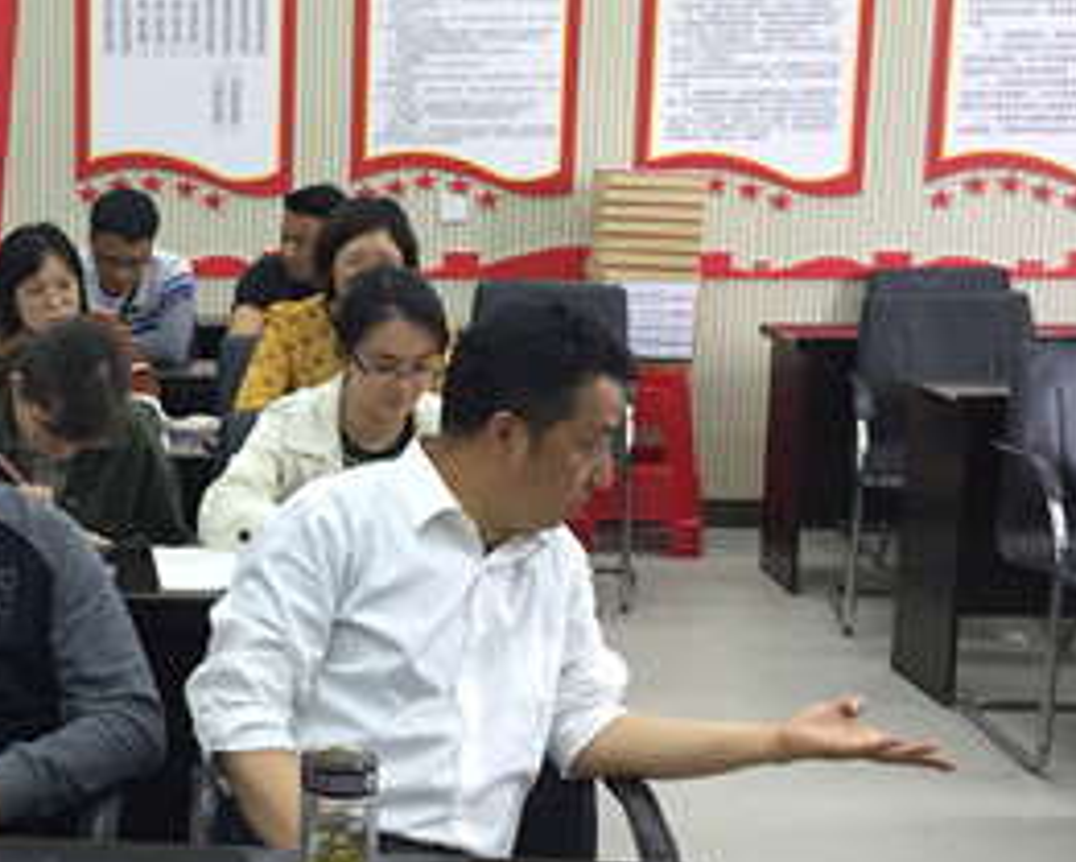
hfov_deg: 27.7
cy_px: 458
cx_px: 49
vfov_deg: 23.5
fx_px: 2071
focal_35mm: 65
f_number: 2.2
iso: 64
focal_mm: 4.15
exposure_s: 1/33
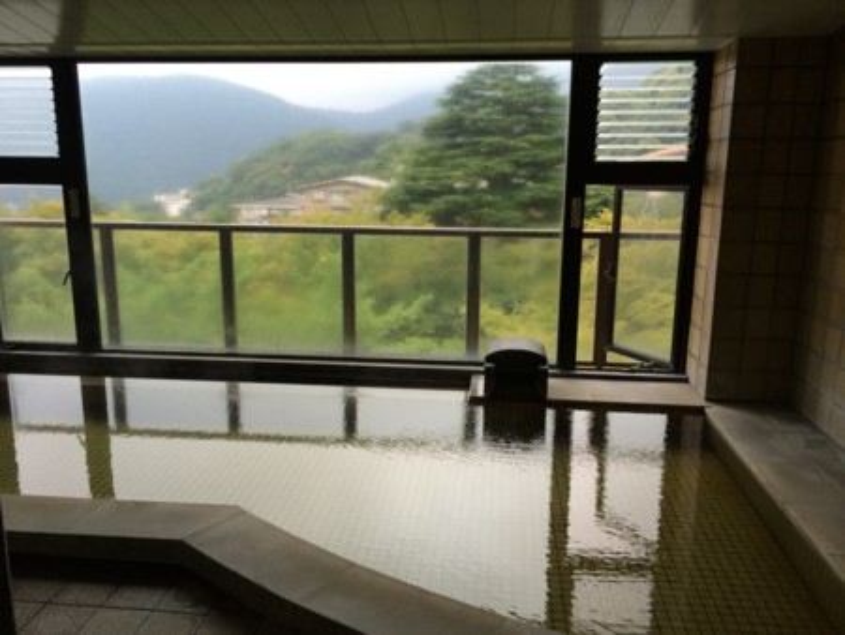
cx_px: 422
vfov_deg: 46.8
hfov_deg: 59.9
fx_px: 733
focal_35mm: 30
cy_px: 318
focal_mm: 4.12
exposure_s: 1/30
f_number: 2.2
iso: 80
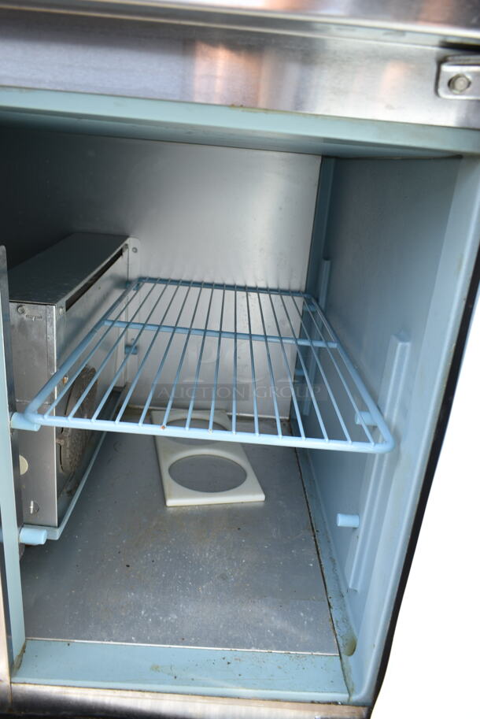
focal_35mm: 27
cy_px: 360
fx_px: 539
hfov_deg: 48.0
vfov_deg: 67.3
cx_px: 240
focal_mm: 18
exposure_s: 1/100
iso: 100
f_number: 5
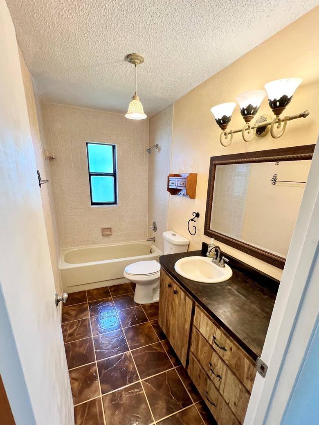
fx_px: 184
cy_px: 242
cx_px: 157
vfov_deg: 97.5
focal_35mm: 15
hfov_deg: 81.7
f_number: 1.8
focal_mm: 1.57
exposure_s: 1/120
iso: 250
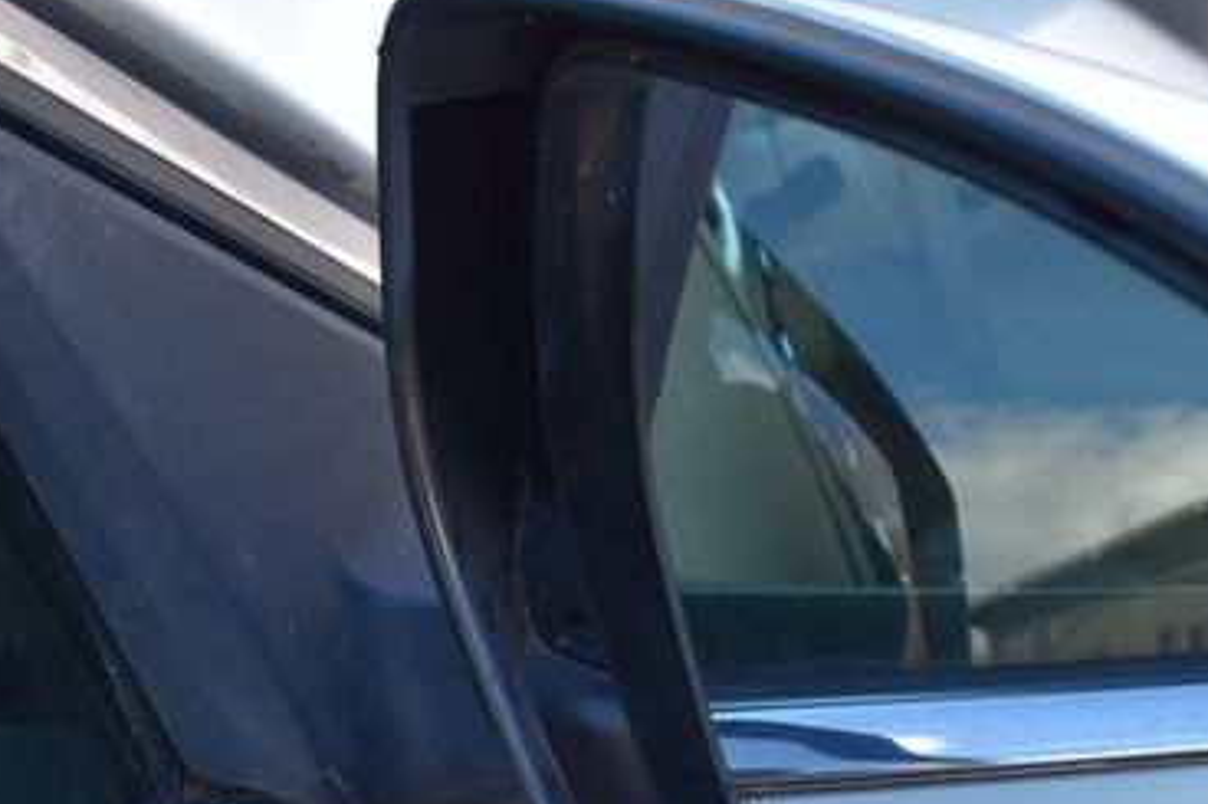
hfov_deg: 21.5
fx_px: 3153
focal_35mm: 94
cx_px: 945
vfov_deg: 14.5
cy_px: 650
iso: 400
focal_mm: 36
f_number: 9
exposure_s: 1/100
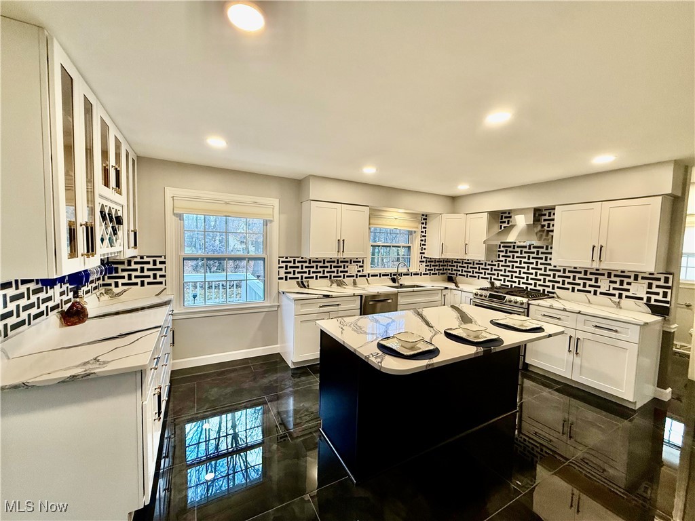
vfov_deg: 85.7
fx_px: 281
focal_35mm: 14
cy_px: 260
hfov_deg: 102.1
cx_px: 348
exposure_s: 1/120
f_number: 2.2
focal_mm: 2.22
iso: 200
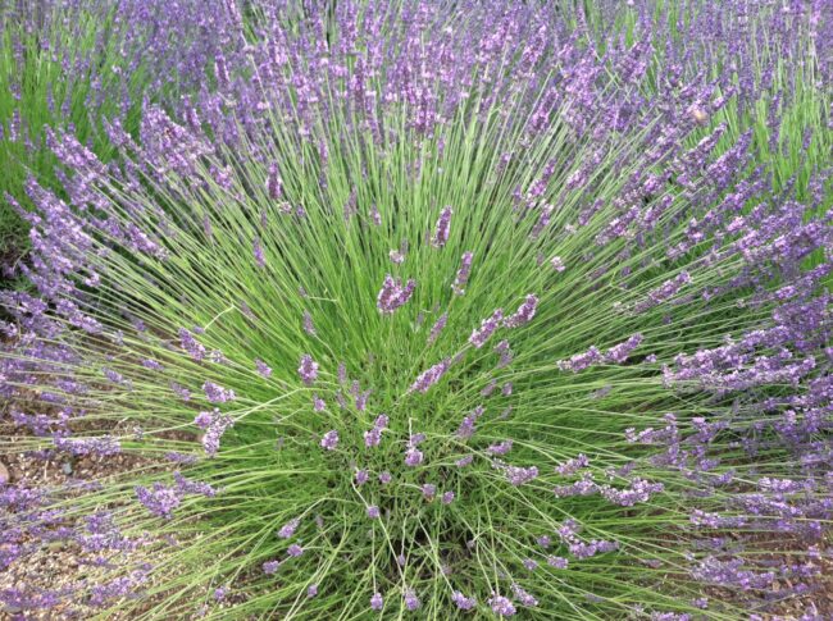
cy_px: 310
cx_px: 416
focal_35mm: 35
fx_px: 841
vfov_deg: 40.6
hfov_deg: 52.7
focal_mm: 3.85
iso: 80
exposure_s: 1/128
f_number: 2.8
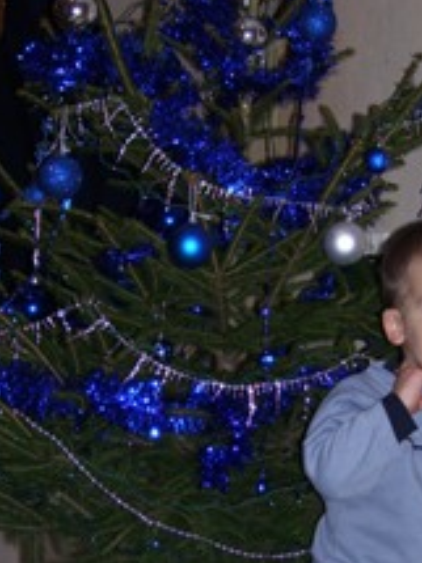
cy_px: 388
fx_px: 1253
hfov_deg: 19.1
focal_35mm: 77
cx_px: 265
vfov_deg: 25.2
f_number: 2.7
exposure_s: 1/60
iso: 80
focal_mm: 6
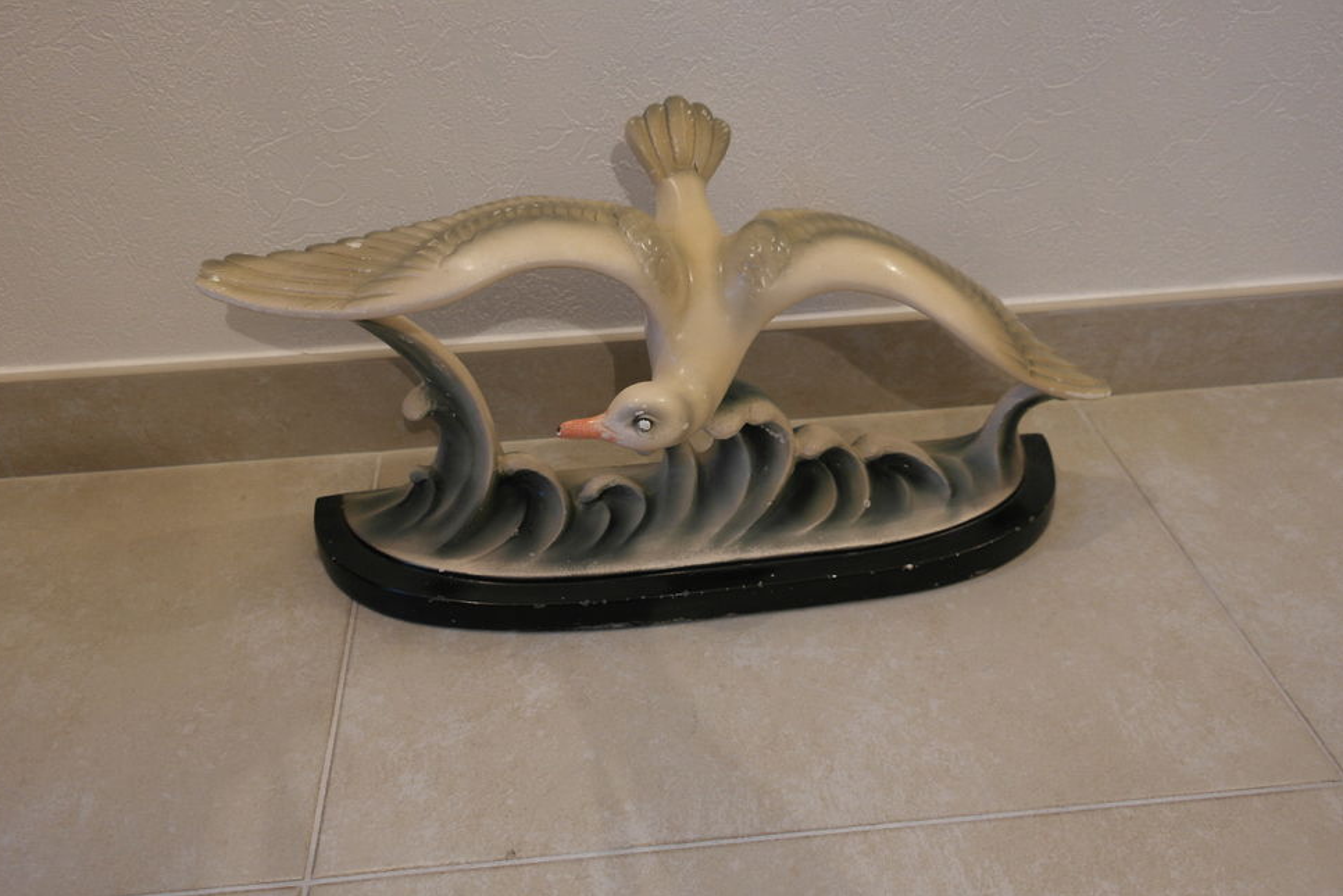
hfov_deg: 61.9
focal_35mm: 30
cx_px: 654
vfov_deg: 43.6
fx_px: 1119
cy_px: 462
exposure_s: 1/20
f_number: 3.5
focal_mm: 19
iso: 400
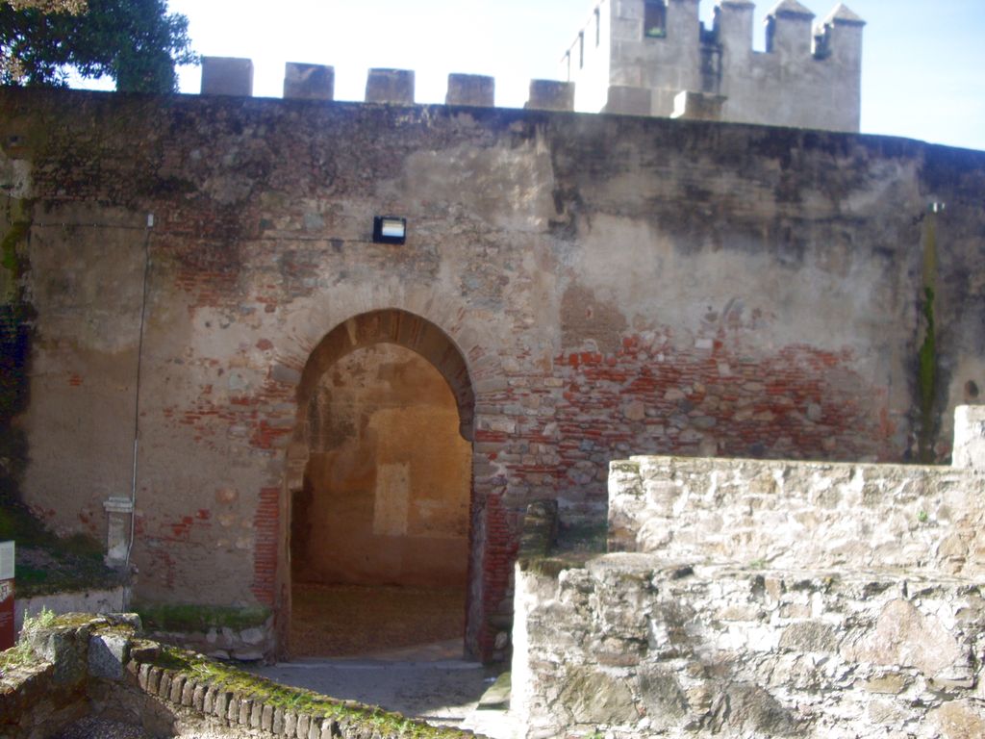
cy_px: 370
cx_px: 492
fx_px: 996
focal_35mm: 35
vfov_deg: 40.7
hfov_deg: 52.6
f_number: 2.6
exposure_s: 1/250
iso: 50
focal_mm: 5.8
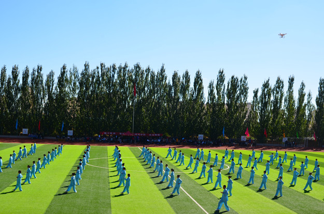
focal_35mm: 52
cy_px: 107
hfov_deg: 37.9
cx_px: 162
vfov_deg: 25.6
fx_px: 471
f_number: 11
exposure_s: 1/125
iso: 110
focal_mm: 35
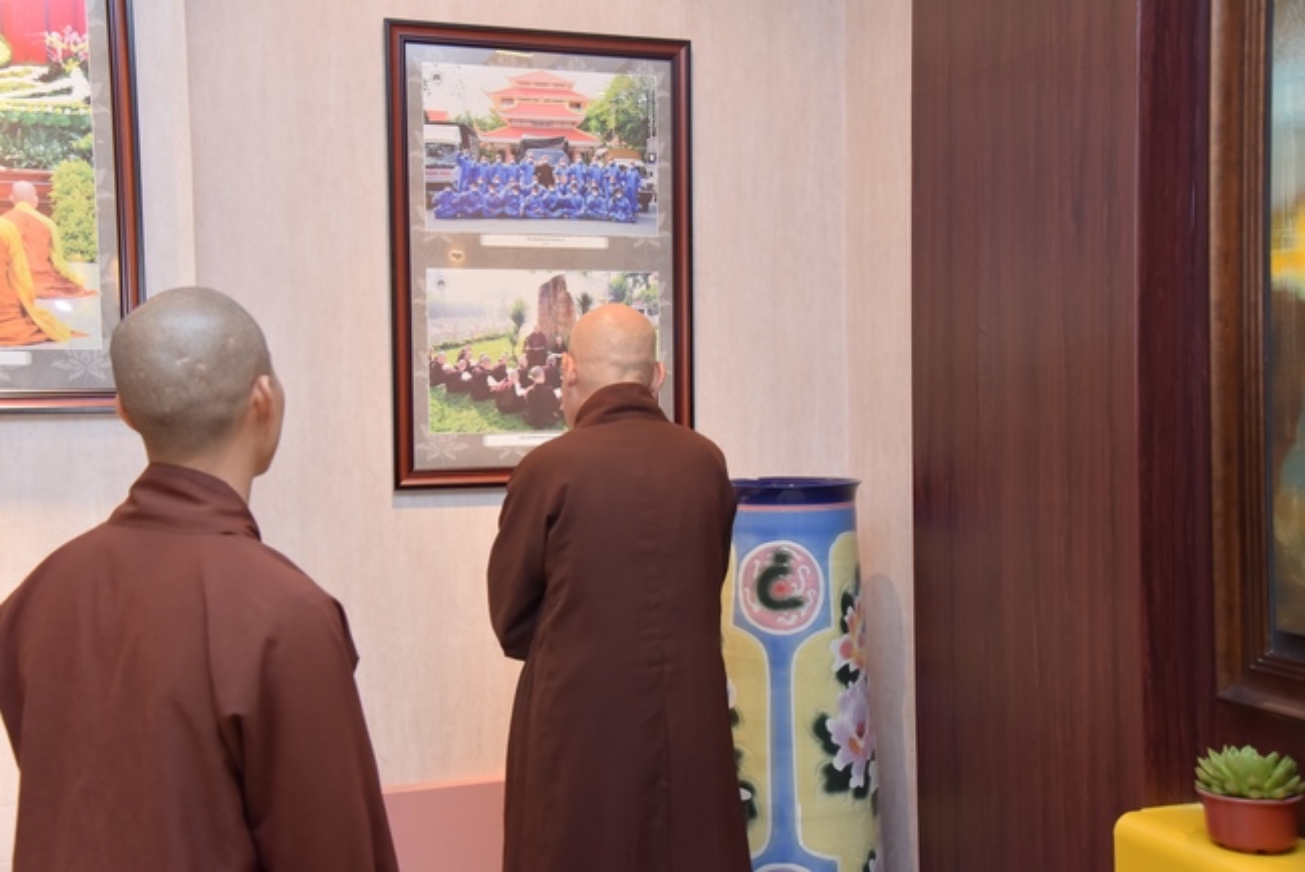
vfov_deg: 30.5
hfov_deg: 44.5
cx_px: 652
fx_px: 1596
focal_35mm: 44
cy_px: 436
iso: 1600
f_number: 5.6
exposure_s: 1/200
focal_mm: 44
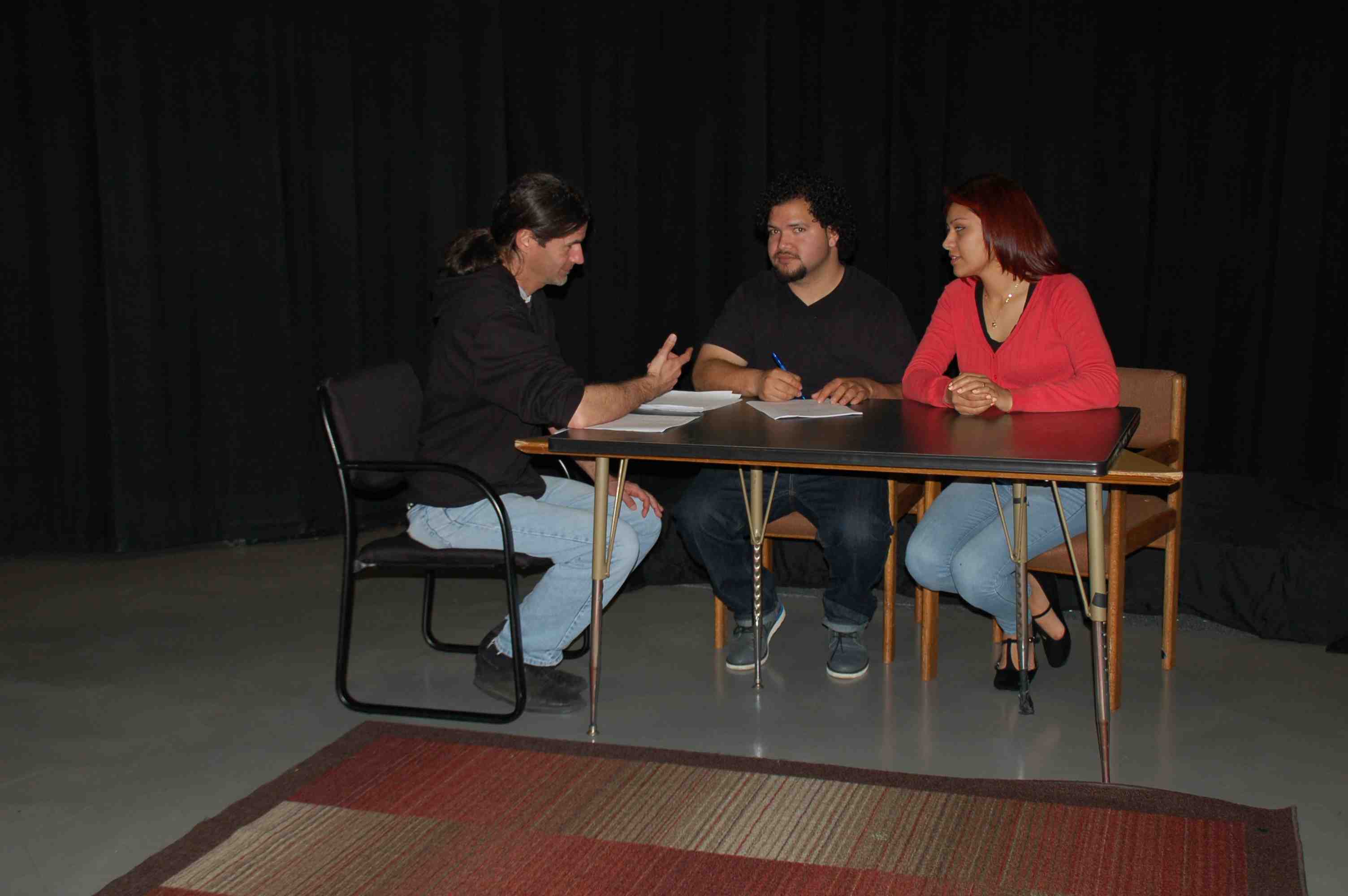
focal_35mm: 42
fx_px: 1571
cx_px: 674
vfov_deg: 31.8
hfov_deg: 46.4
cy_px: 448
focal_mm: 28
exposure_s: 1/60
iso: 400
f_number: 4.2
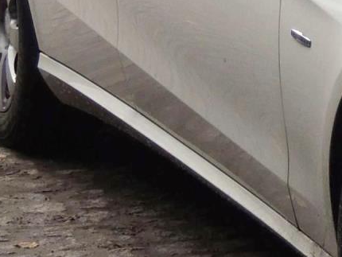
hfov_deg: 6.8
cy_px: -43
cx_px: 711
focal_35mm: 279
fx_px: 2758
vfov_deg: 5.3
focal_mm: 10.7
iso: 100
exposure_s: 1/200
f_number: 3.7
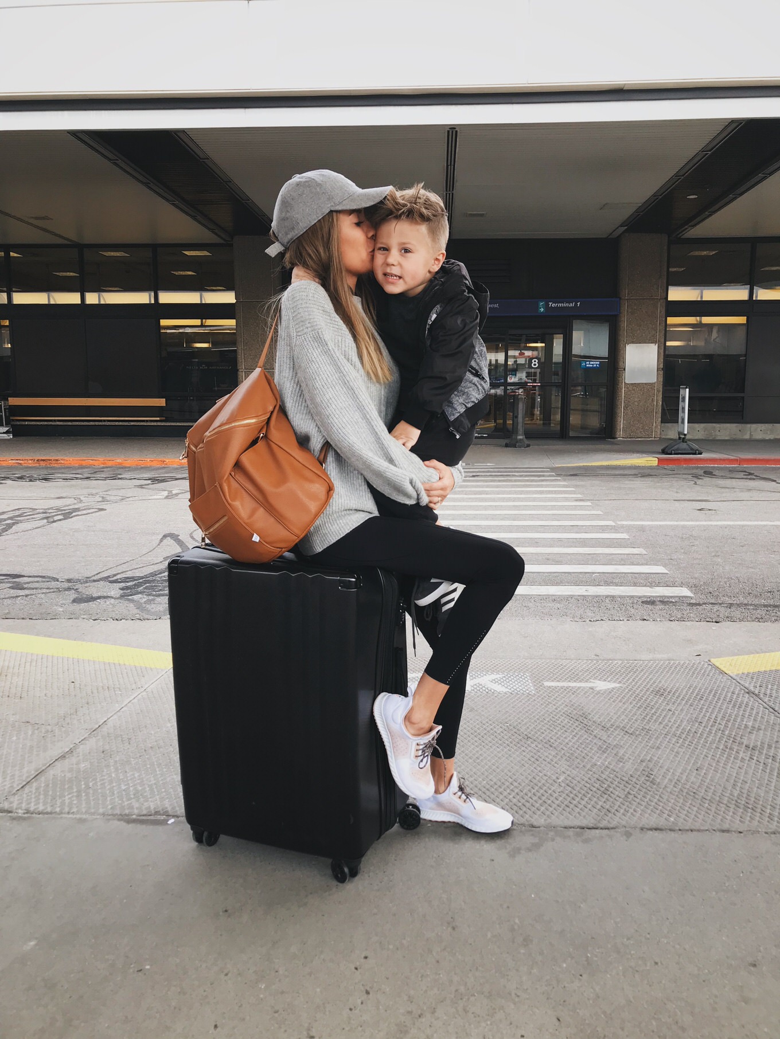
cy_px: 520
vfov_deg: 63.4
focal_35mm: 28
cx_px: 390
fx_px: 841
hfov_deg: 49.8
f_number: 1.8
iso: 25
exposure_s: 1/120
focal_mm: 3.99
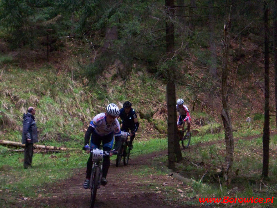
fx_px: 936
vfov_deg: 12.7
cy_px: 104
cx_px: 138
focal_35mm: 117
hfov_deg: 16.8
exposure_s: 1/125
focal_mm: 19.2
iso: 400
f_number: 4.4
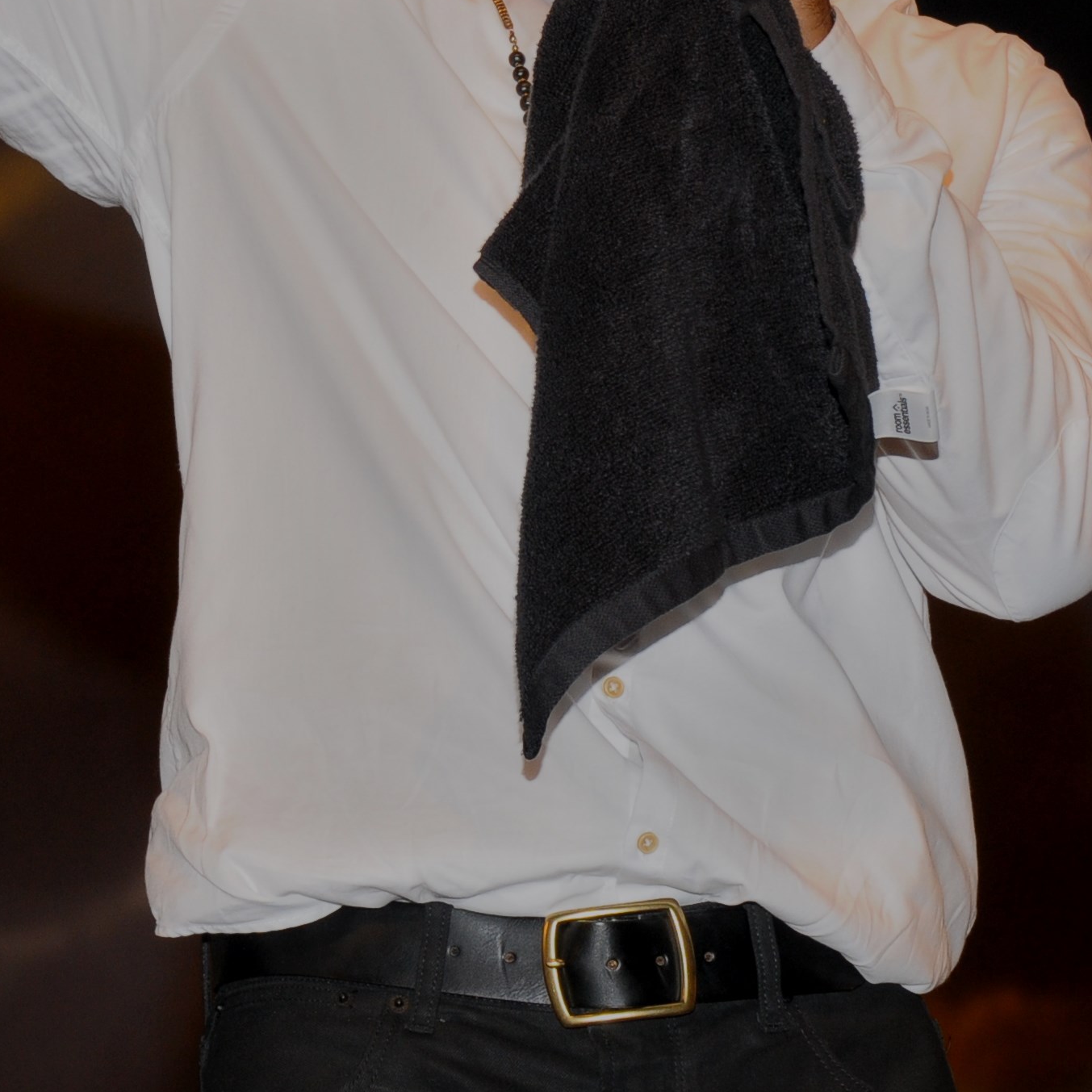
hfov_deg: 4.6
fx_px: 13682
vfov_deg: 4.6
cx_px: 21
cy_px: -11
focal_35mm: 383
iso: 320
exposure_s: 1/100
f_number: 8
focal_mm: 95
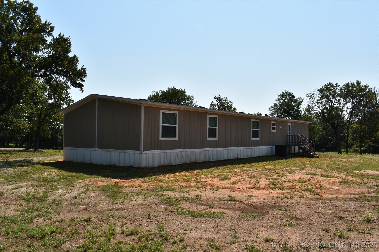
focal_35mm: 27
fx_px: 284
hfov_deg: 67.4
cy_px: 126
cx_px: 190
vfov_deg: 47.9
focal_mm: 18
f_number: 13
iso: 100
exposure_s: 1/200
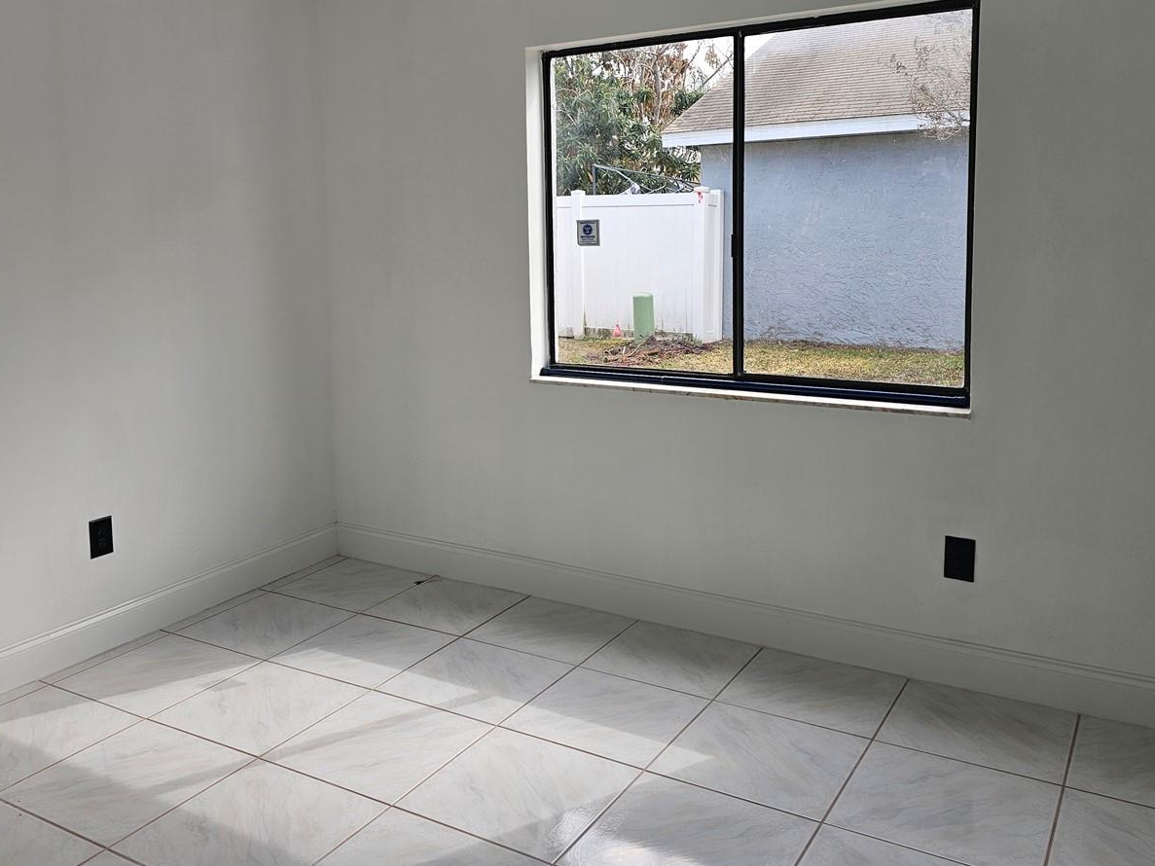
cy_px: 318
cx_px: 550
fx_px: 1034
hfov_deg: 58.3
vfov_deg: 45.0
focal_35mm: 31
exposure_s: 1/155
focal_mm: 6.3
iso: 10
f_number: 1.7
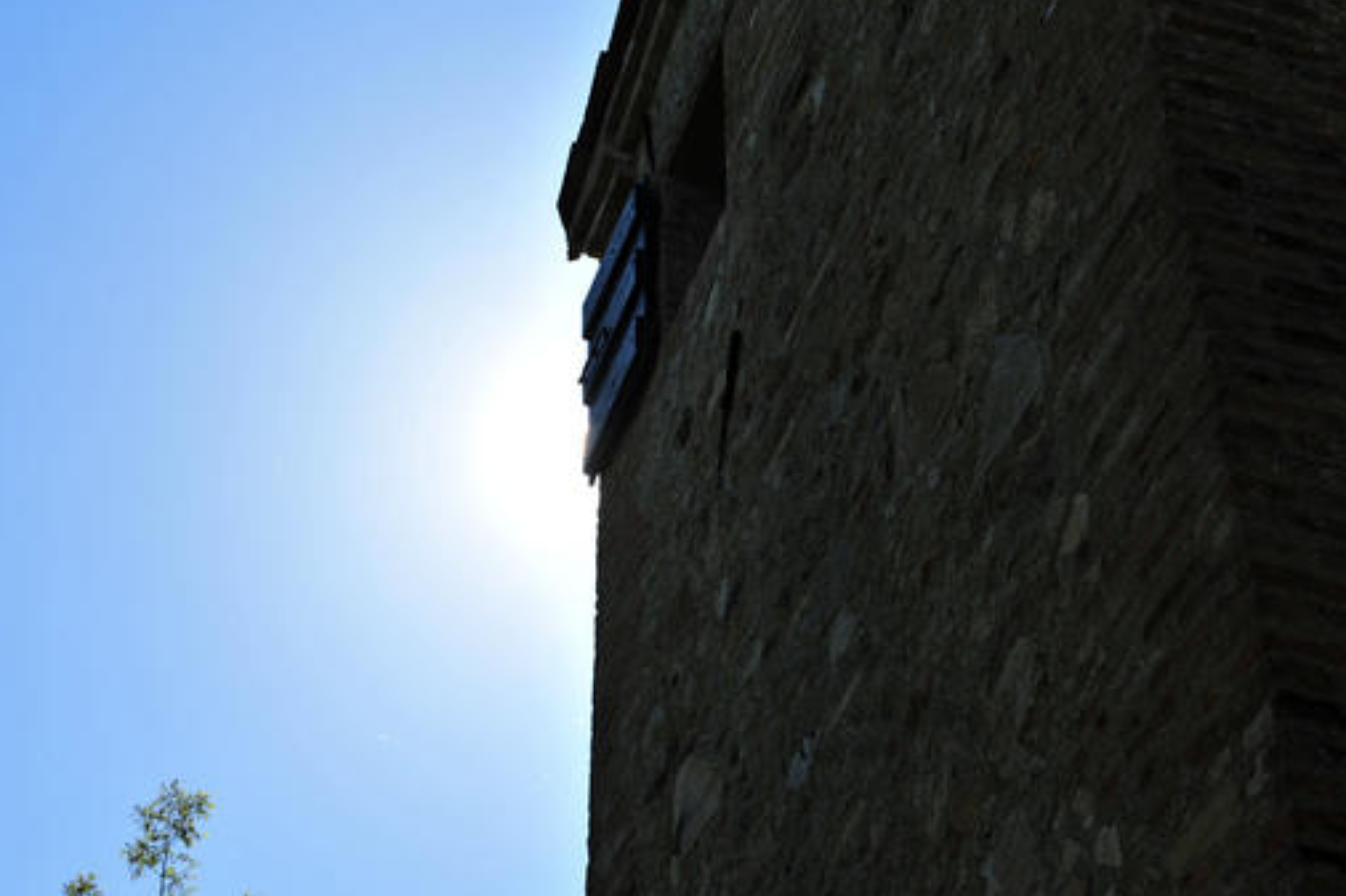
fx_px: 3102
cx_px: 601
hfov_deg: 24.5
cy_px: 391
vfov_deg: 16.4
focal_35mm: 83
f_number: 11
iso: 200
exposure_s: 1/500
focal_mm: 70
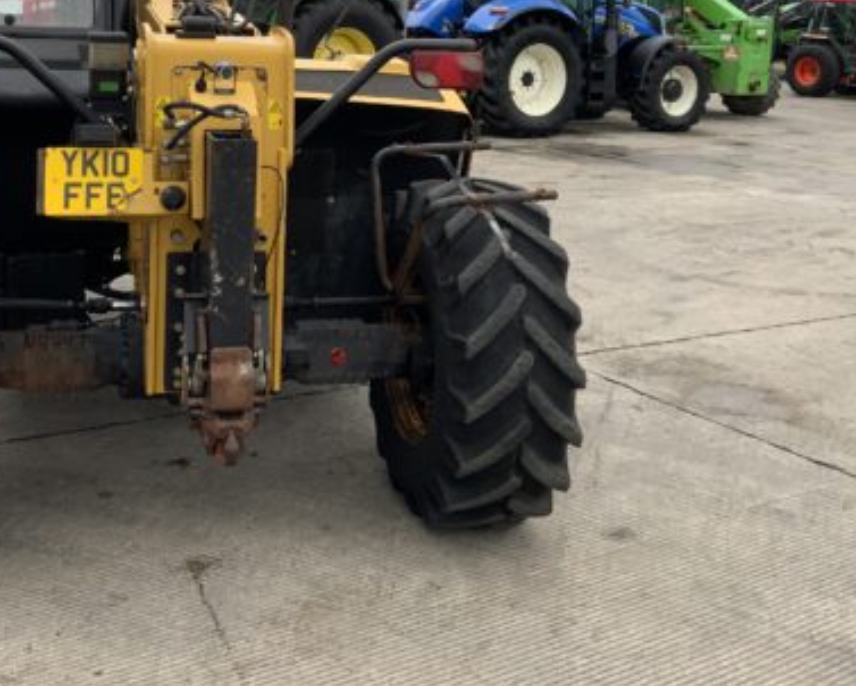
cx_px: 295
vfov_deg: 30.8
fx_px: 1217
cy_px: 148
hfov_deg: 38.4
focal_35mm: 48
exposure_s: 1/329
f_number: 1.8
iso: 16
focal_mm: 3
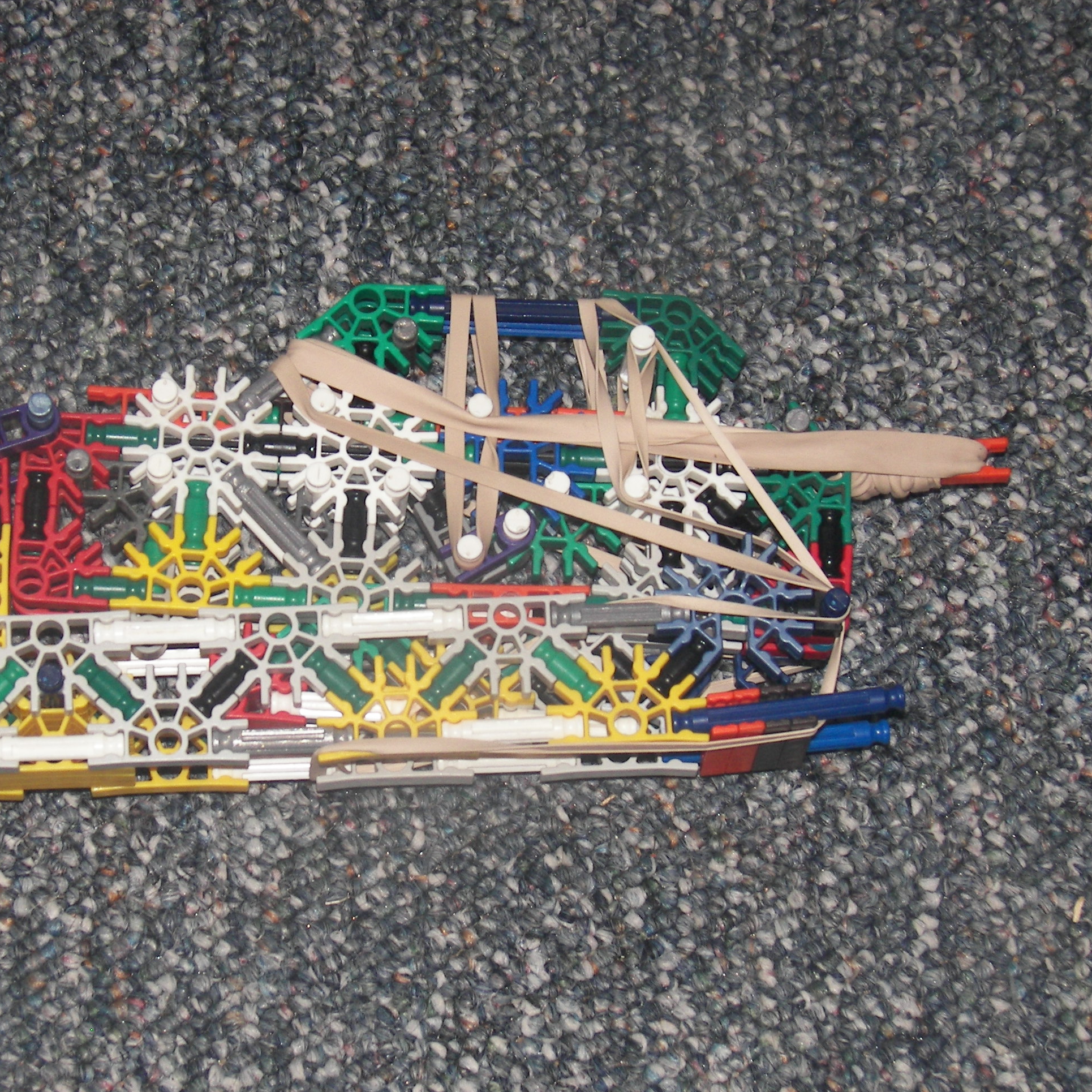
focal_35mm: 127
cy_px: 548
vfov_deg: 13.7
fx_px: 4533
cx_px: 386
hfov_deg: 13.7
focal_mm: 17.8
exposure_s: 1/40
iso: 100
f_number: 3.2
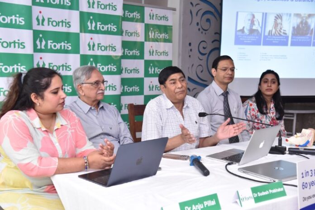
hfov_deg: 41.1
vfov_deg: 28.1
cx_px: 158
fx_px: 420
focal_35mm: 48
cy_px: 105
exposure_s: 1/125
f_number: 5.6
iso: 2200
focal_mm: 48
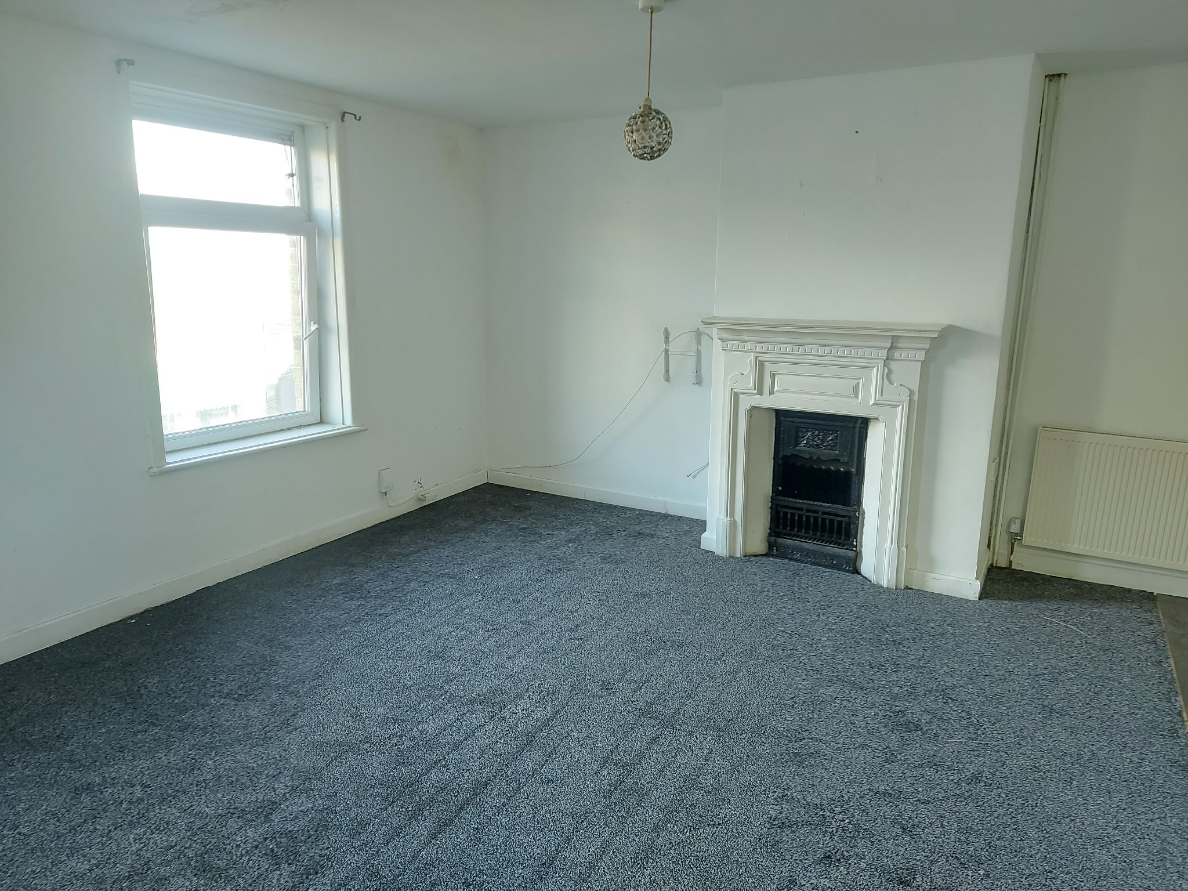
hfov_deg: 71.6
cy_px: 446
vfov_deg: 56.8
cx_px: 594
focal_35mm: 24
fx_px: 824
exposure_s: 1/33
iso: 250
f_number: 1.8
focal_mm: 5.23
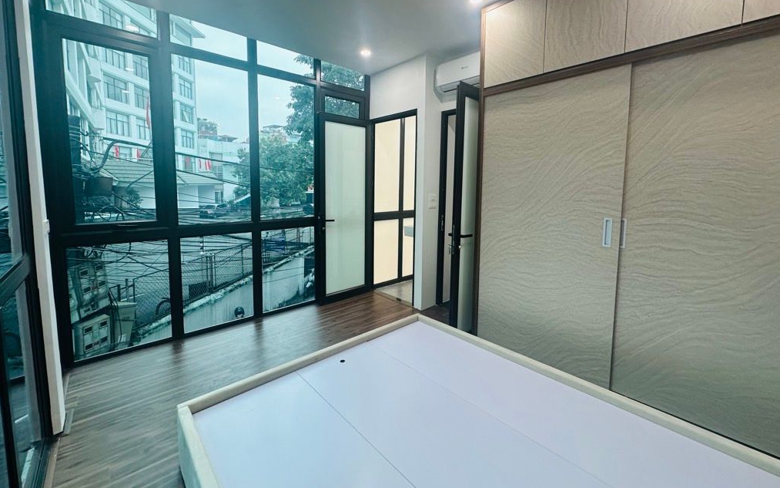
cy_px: 213
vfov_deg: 74.4
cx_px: 390
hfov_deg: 101.5
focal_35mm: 15
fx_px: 319
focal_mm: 2.22
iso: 160
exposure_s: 1/100
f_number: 2.2
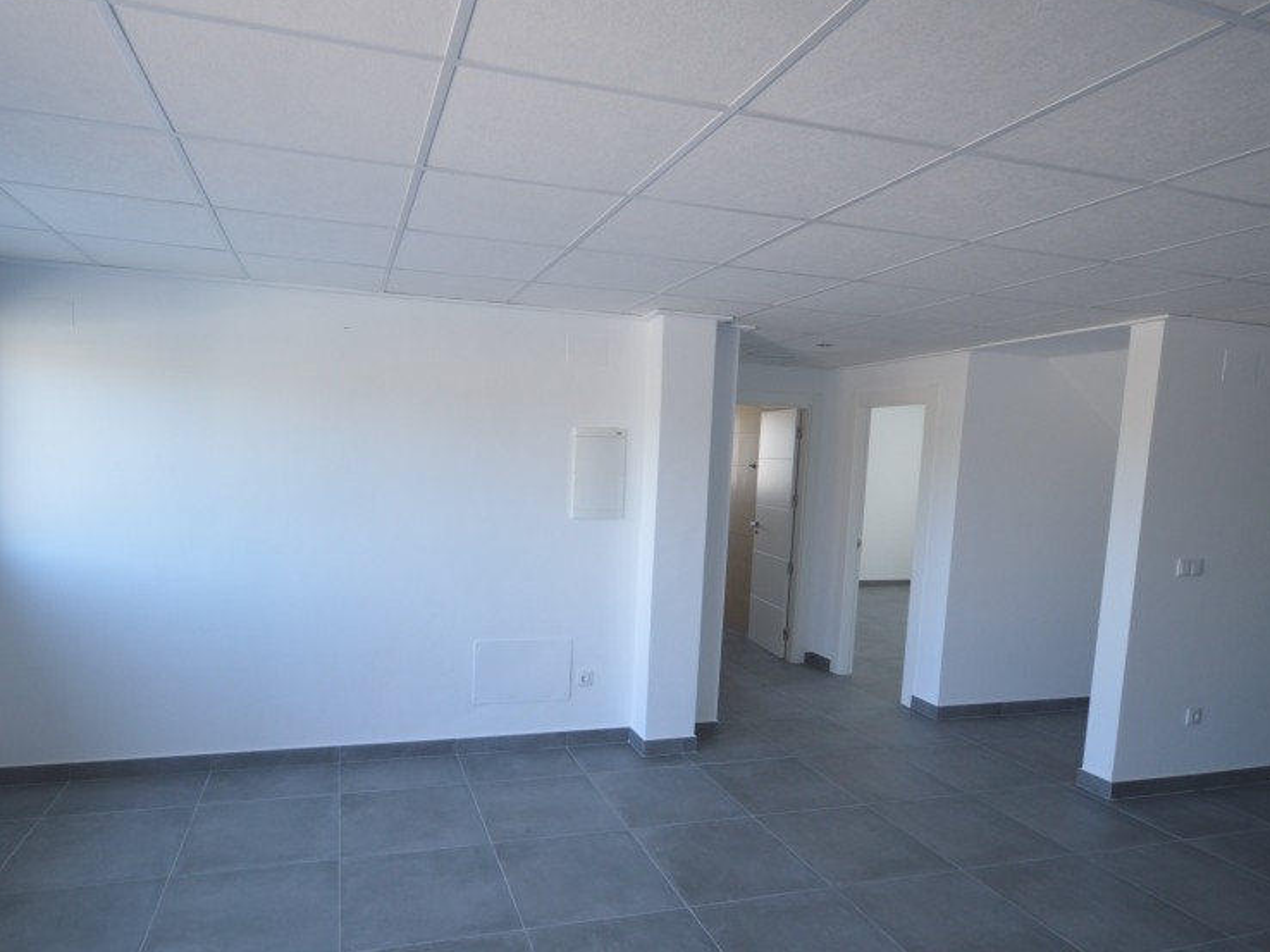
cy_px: 535
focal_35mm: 20
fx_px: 734
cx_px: 564
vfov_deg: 65.7
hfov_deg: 81.5
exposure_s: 1/100
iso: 400
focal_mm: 10
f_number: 4
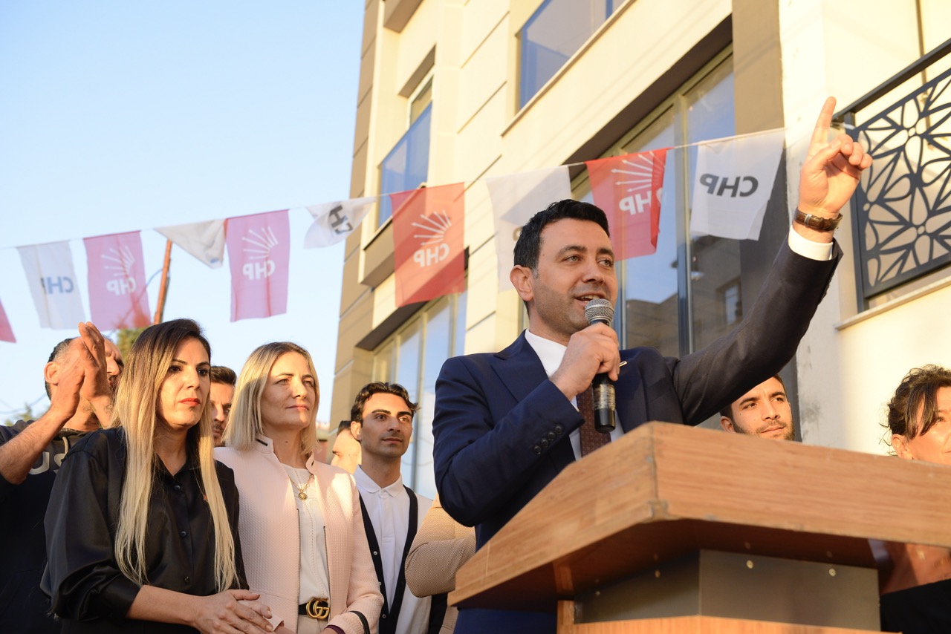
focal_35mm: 44
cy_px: 317
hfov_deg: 44.5
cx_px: 476
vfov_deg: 30.5
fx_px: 1163
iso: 800
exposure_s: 1/500
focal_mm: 44
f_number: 4.5
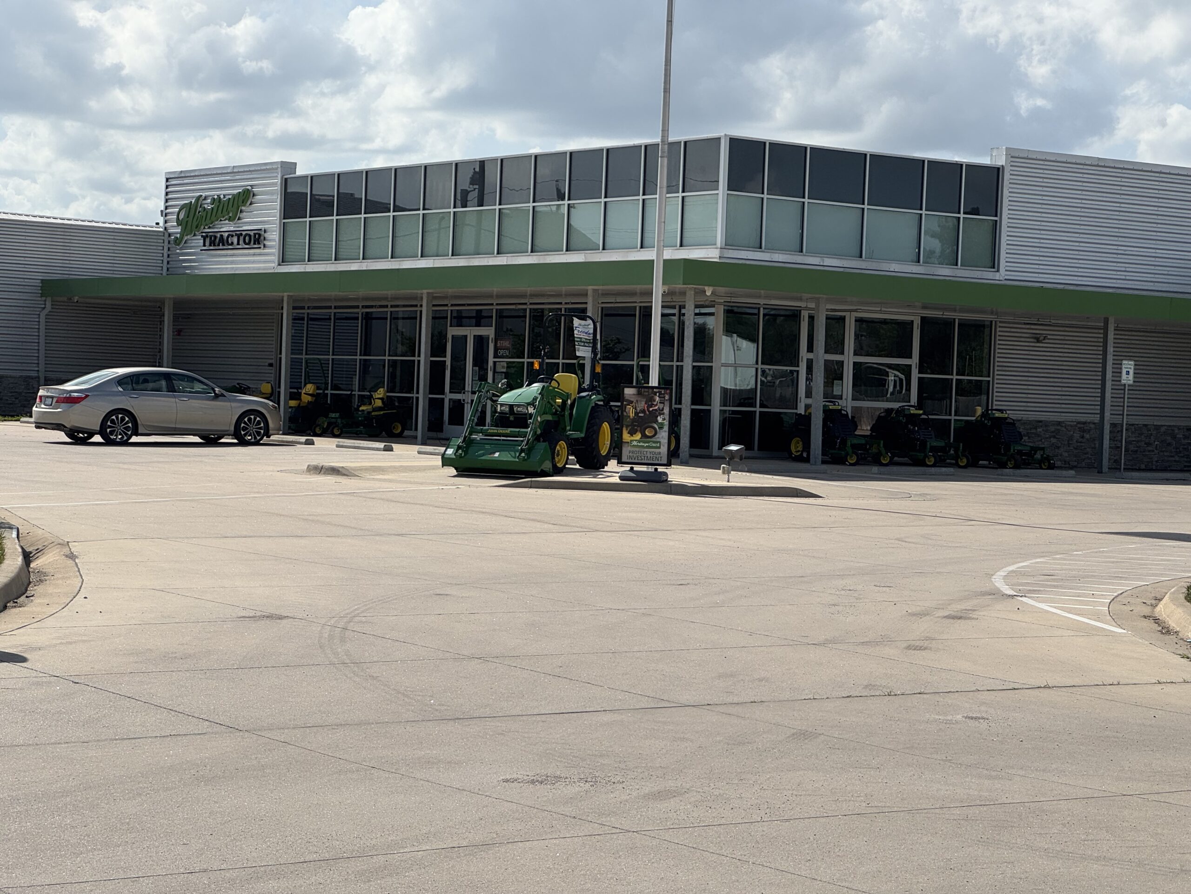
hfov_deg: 25.3
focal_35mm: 77
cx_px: 596
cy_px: 447
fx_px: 2649
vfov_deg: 19.1
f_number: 2.8
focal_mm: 9
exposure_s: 1/1672
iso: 32
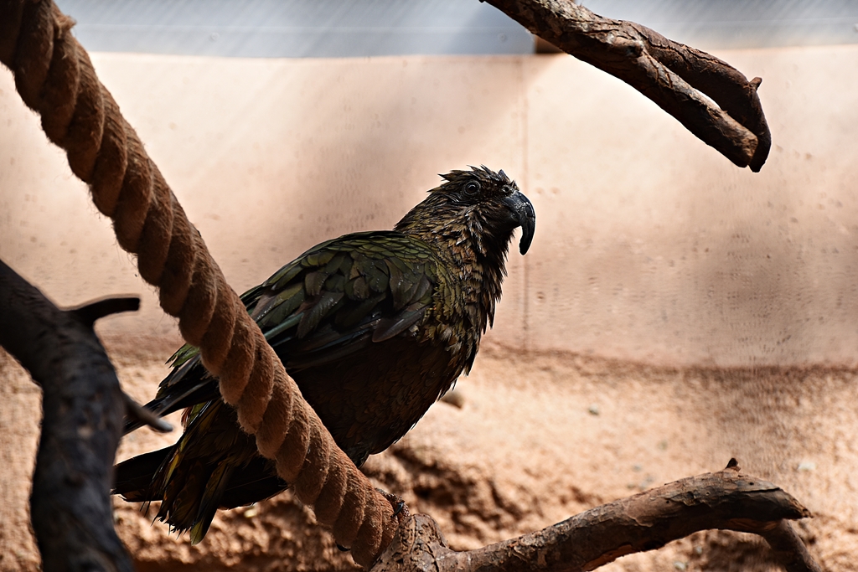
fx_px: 2860
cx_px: 429
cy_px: 286
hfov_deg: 17.1
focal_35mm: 120
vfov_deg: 11.4
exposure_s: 1/250
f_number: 8
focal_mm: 80
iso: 320
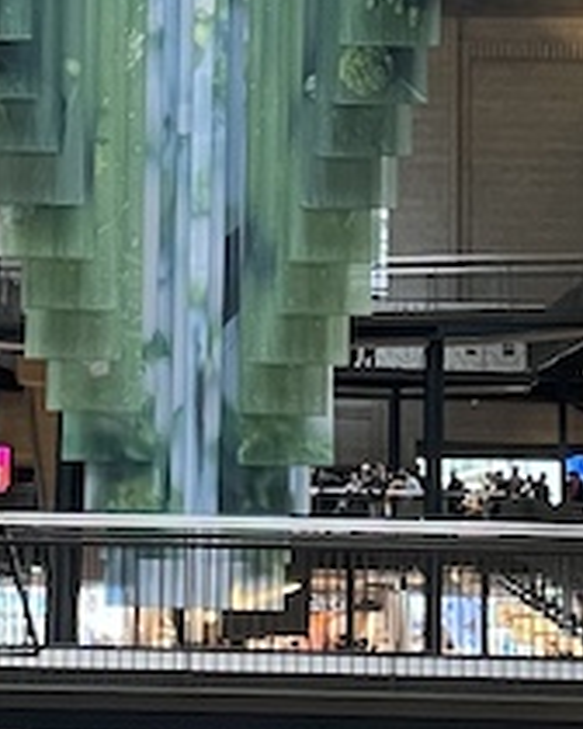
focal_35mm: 145
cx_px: 212
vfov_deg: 12.9
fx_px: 3127
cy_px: -174
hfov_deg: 10.6
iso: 125
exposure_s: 1/75
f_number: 1.6
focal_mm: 4.2
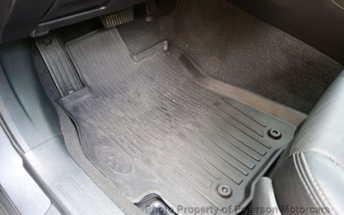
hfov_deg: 62.4
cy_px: 104
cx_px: 174
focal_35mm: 30
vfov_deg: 41.5
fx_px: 284
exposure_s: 1/30
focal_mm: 19.5
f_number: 3.8
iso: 320
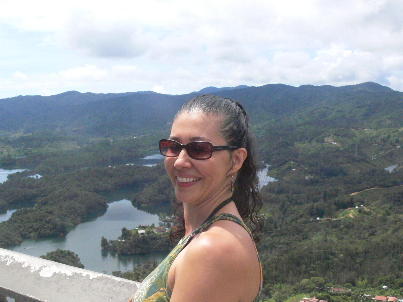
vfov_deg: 33.6
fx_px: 501
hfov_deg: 43.6
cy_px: 166
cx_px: 158
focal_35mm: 43
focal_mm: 7.4
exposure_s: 1/640
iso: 400
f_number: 8
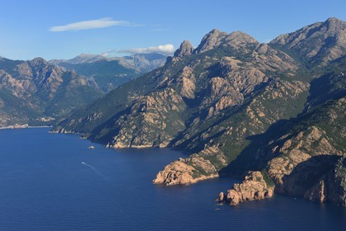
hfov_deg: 28.8
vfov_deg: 19.5
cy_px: 116
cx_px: 173
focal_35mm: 70
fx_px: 673
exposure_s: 1/800
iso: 400
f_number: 11
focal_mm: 70
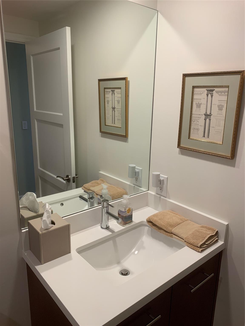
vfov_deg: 67.3
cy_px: 163
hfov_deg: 53.1
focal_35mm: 26
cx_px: 122
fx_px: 245
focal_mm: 4.25
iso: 50
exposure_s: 1/60
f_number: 1.8
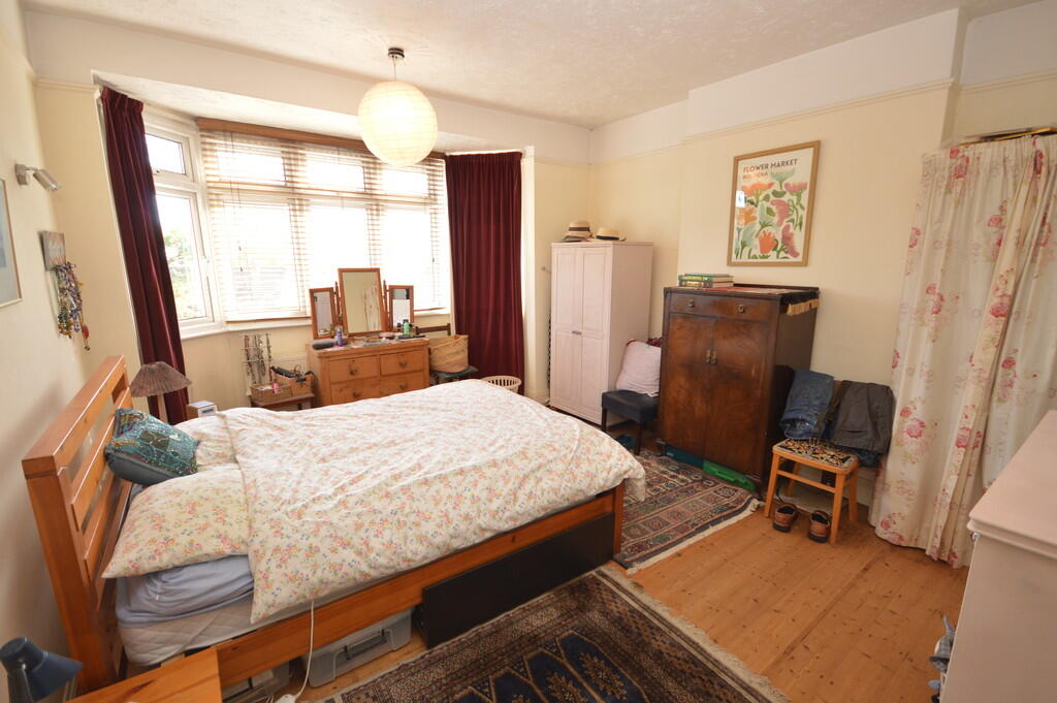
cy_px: 352
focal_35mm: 15
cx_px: 528
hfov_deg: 100.4
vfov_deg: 77.2
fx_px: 440
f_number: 4
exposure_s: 1/60
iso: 400
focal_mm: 10
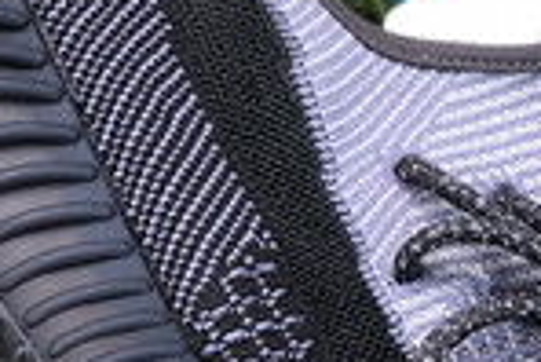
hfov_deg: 7.5
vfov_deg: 5.1
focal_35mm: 270
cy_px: 375
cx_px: 885
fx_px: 4061
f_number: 2.4
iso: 20
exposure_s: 1/60
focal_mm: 6
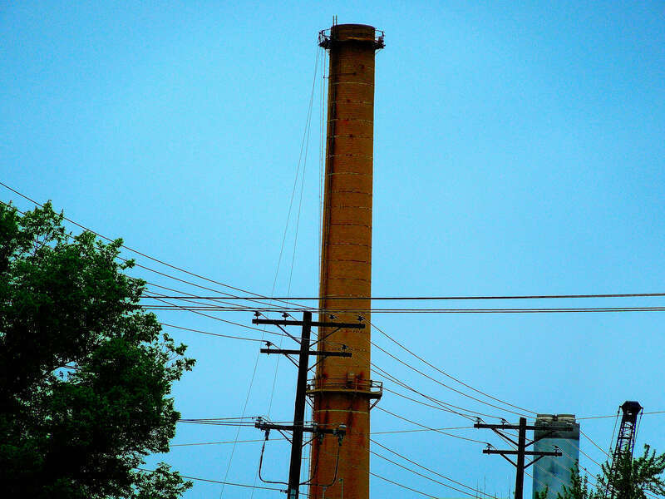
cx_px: 332
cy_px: 250
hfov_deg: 8.2
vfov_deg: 6.2
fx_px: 4630
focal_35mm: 241
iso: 100
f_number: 5.1
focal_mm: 43.4
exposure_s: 1/640
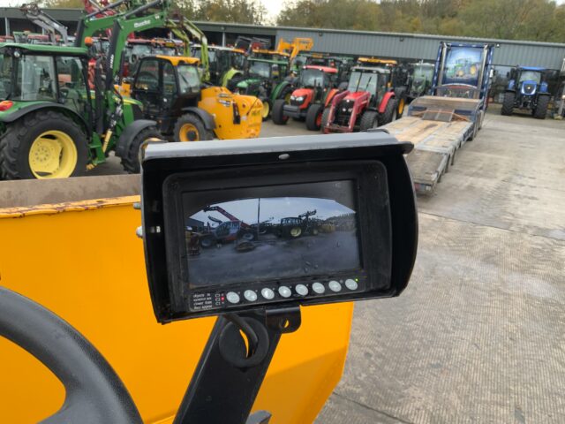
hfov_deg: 61.7
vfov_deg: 48.2
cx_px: 282
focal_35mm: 29
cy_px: 212
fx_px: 473
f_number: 1.8
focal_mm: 3
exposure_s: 1/122
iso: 20
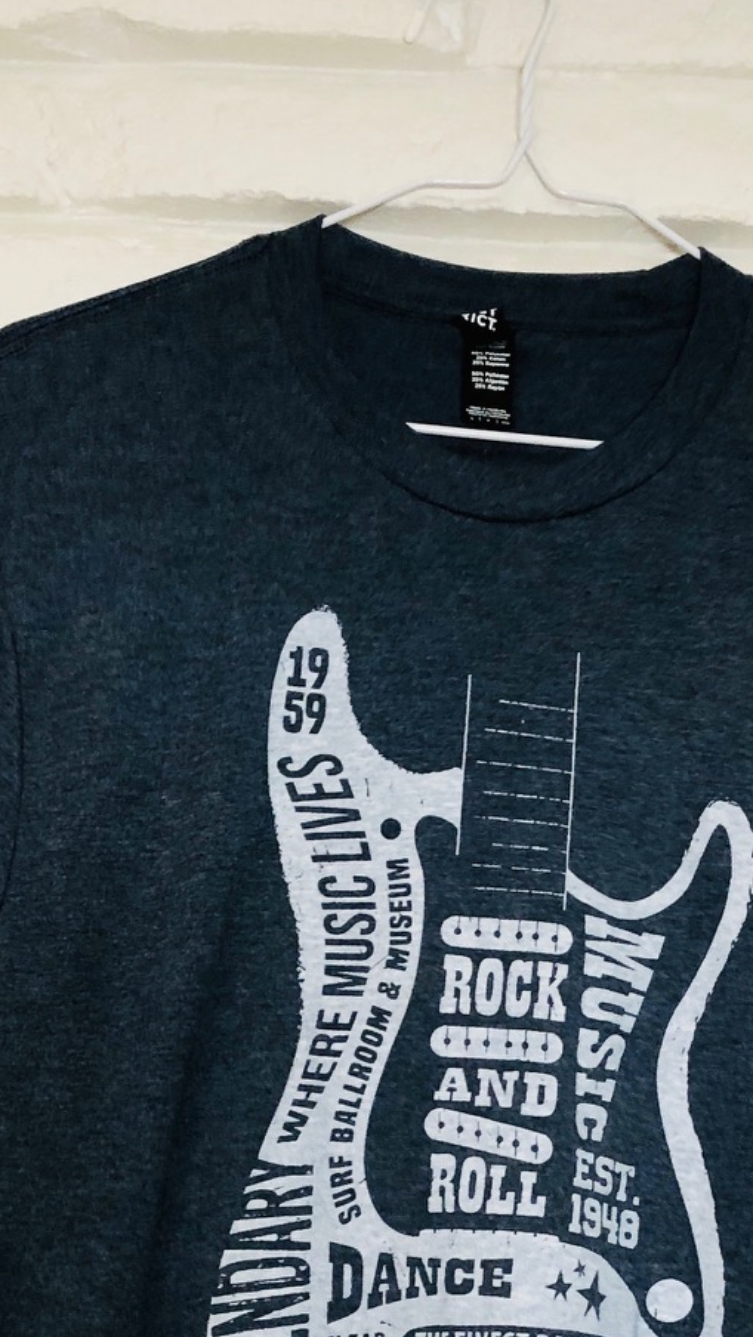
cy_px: 1149
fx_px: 2412
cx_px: 453
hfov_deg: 17.7
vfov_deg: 29.9
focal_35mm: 68
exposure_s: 1/15
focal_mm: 3.99
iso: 50
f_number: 1.8
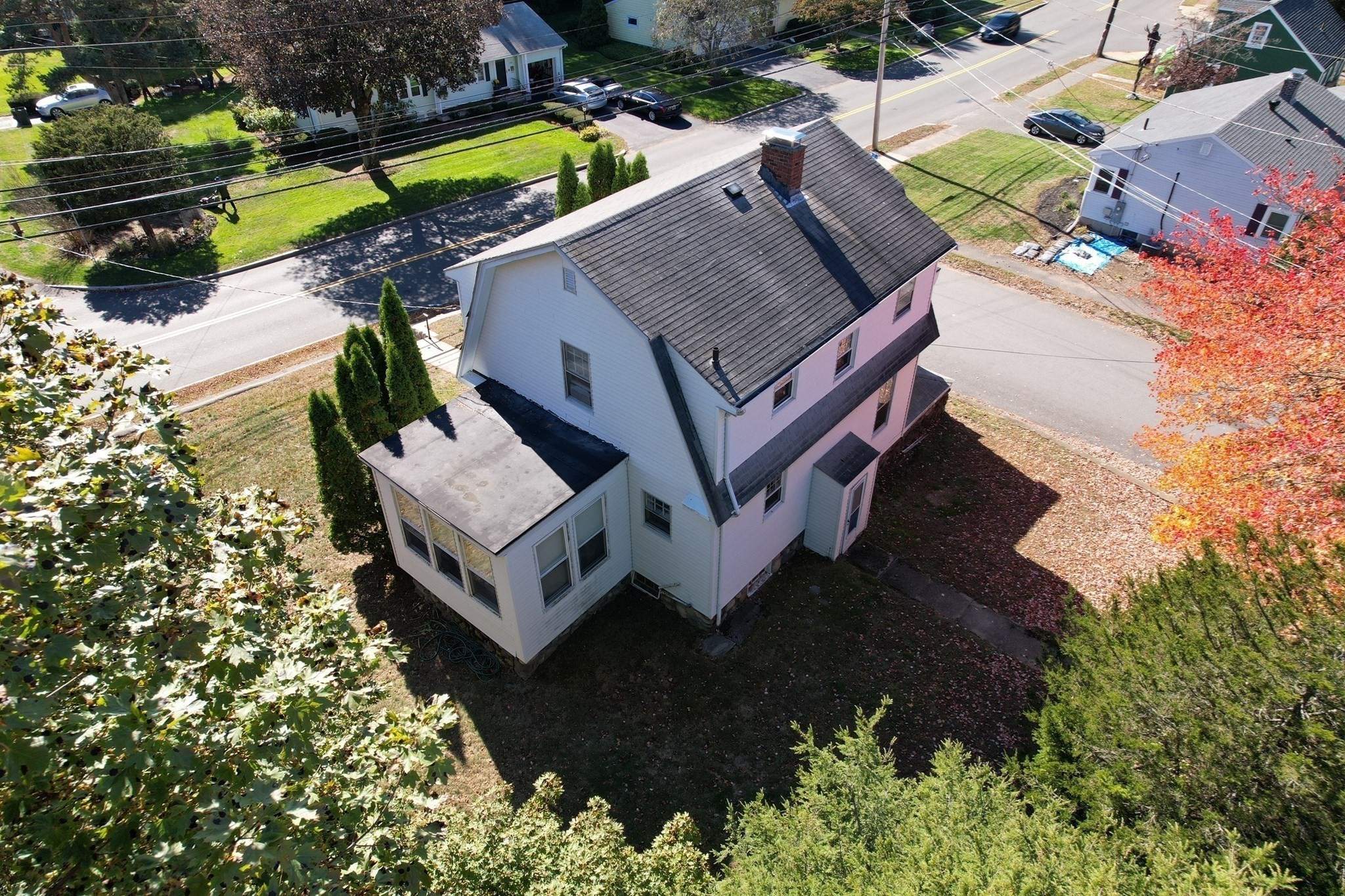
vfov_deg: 57.2
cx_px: 672
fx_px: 822
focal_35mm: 22
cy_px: 448
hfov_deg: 78.6
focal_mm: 8.38
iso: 100
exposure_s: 1/40
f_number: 2.8
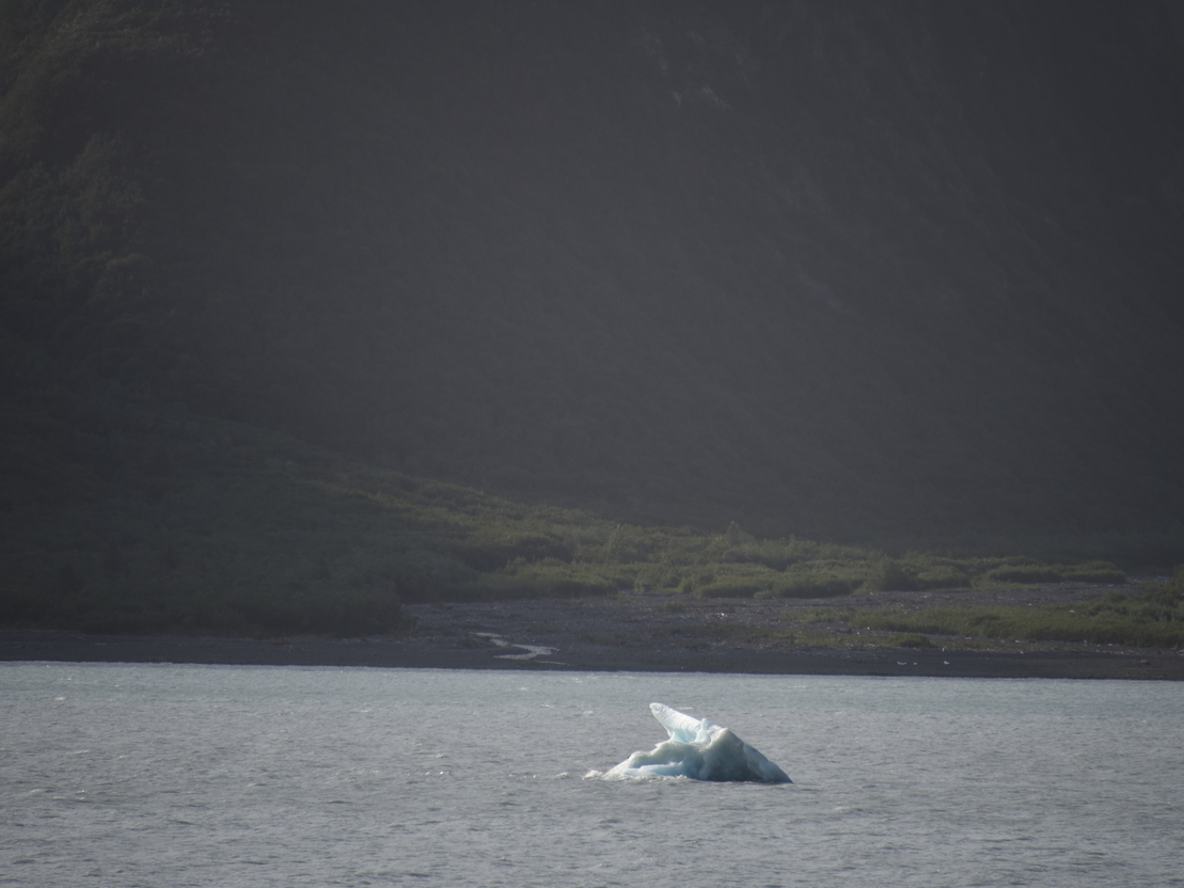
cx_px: 617
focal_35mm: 333
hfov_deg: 5.9
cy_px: 444
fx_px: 11391
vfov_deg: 4.5
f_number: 5.6
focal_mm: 300
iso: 110
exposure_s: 1/640
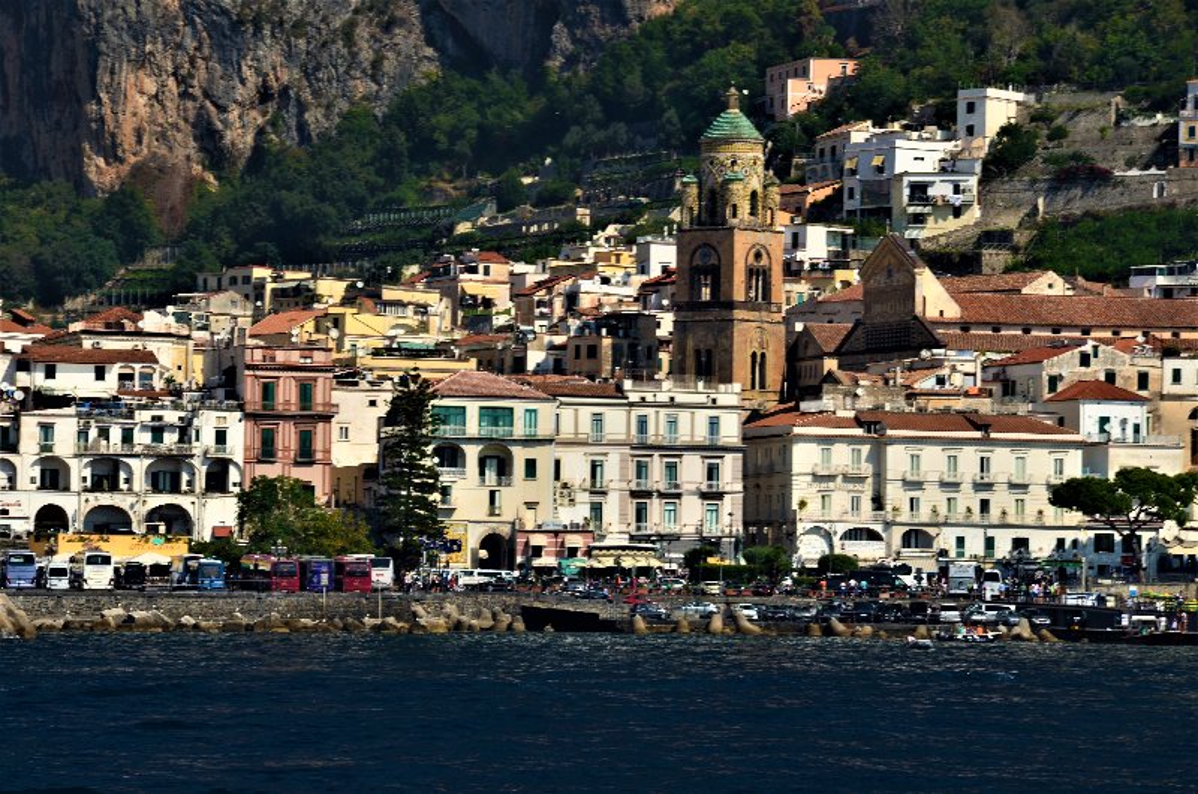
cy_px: 397
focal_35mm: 158
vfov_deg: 8.7
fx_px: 5231
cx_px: 599
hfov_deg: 13.1
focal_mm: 105
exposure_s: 1/125
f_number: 11
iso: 110
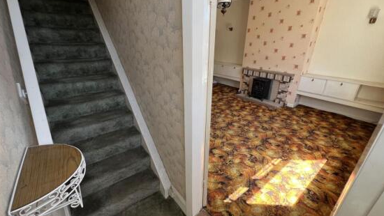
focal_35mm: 15
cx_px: 194
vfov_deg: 70.6
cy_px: 111
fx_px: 153
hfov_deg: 103.0
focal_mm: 1.57
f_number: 1.8
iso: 80
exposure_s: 1/99
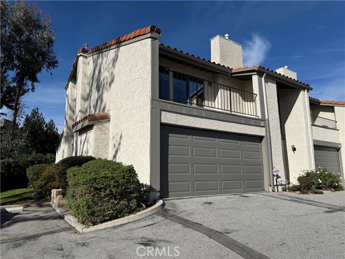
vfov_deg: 56.8
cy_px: 130
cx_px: 172
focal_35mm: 24
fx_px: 239
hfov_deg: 71.6
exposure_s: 1/8130
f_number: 1.78
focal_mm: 6.76
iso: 80
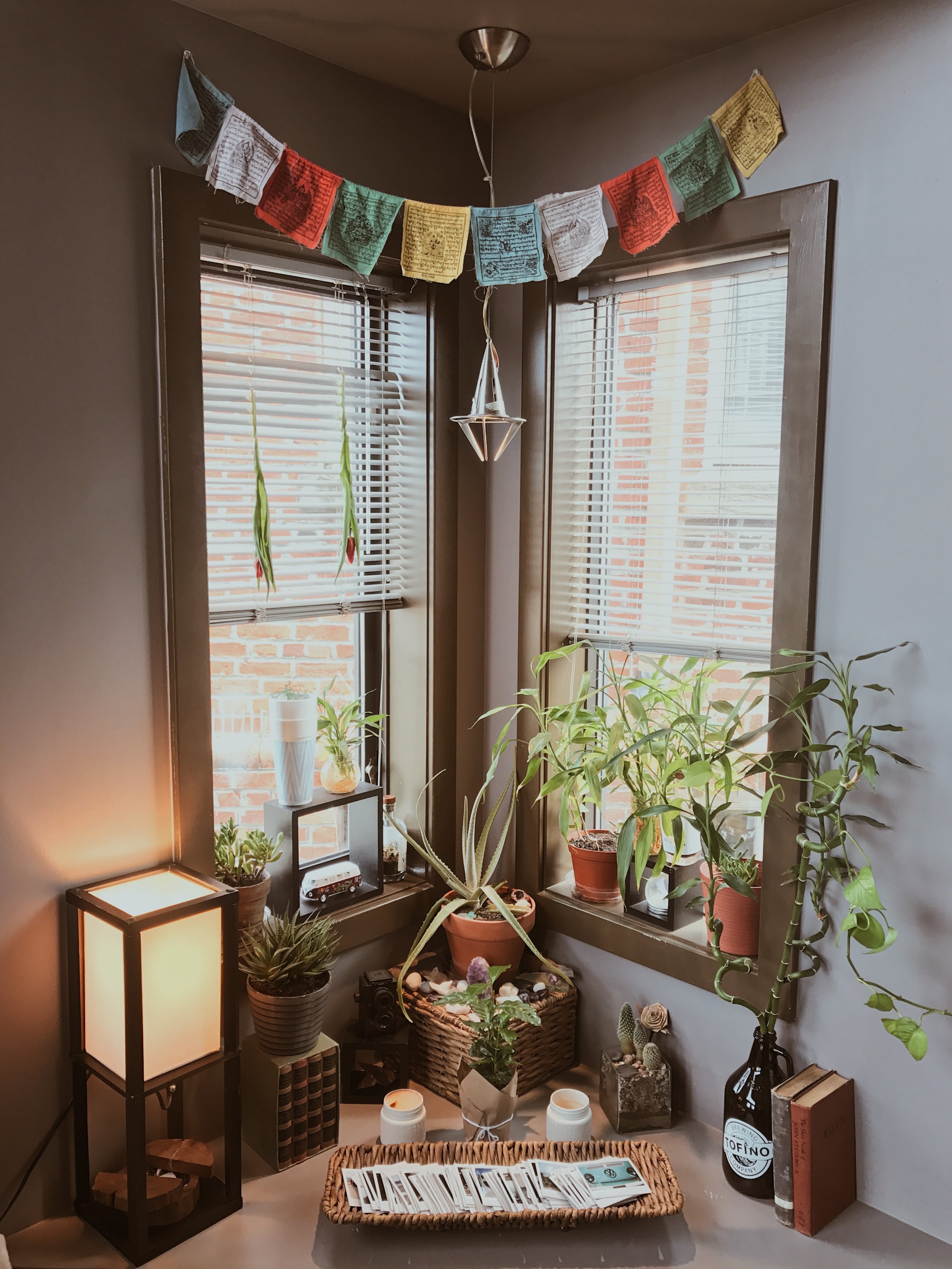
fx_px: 1027
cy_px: 634
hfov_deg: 49.7
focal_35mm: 28
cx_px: 476
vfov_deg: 63.4
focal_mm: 3.99
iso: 25
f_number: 1.8
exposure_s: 1/40
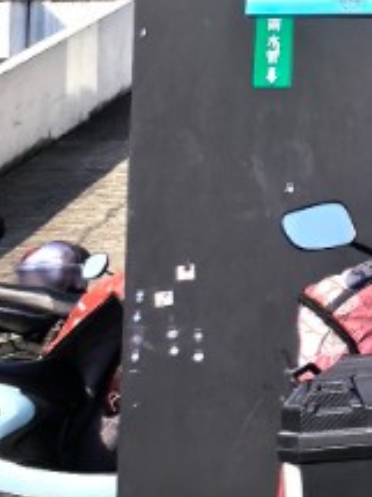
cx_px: 931
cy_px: -411
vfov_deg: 9.4
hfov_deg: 6.9
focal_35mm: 201
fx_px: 2883
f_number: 2
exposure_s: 1/3344
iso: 50
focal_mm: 5.75
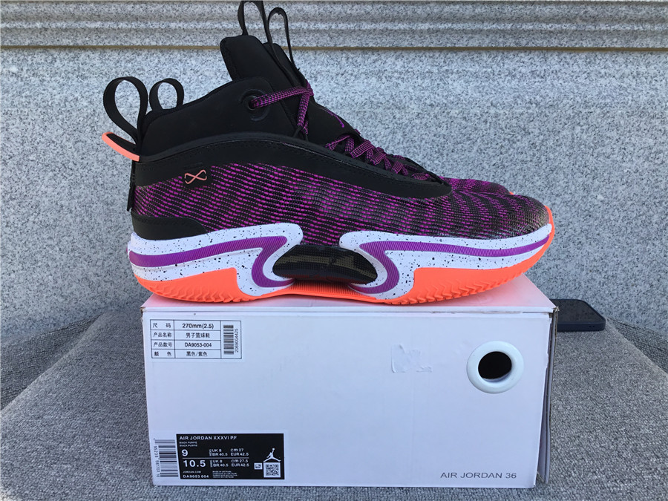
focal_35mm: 31
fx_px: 598
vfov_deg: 45.4
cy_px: 250
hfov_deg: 58.4
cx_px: 334
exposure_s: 1/466
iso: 25
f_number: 2.4
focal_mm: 3.3
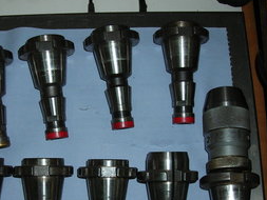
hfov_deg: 32.0
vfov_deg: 24.2
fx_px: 463
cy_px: 142
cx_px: 93
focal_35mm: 60
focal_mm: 6.3
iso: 50
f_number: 3.2
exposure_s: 1/60.1
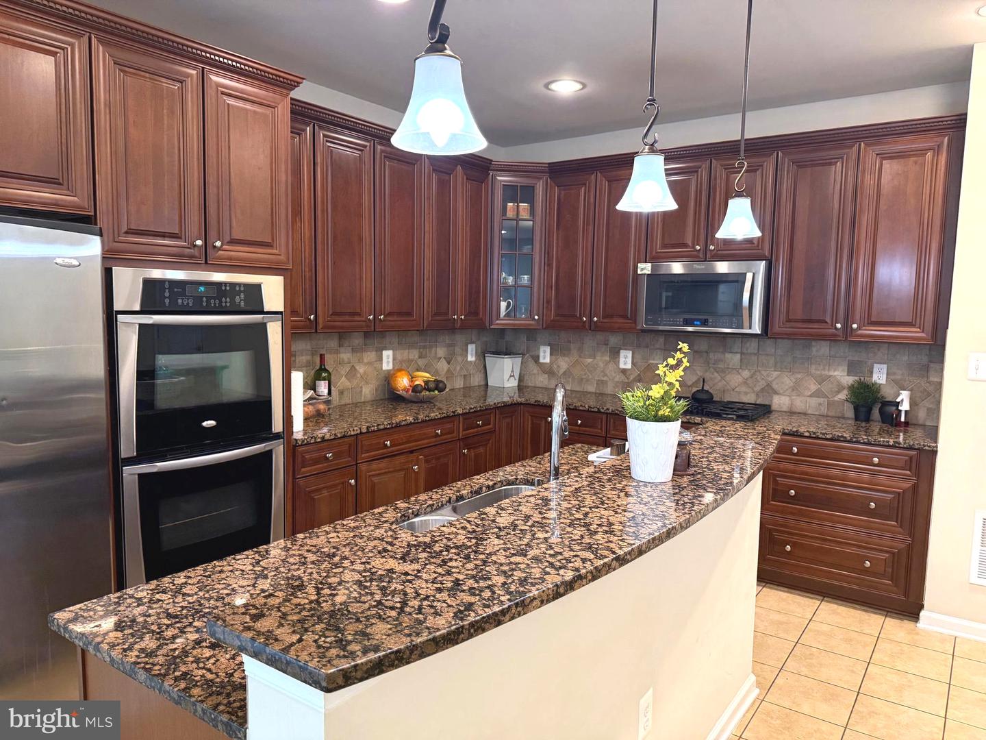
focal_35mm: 24
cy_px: 370
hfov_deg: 71.6
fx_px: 684
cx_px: 493
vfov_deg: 56.8
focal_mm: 6.76
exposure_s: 1/60
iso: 320
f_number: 1.78
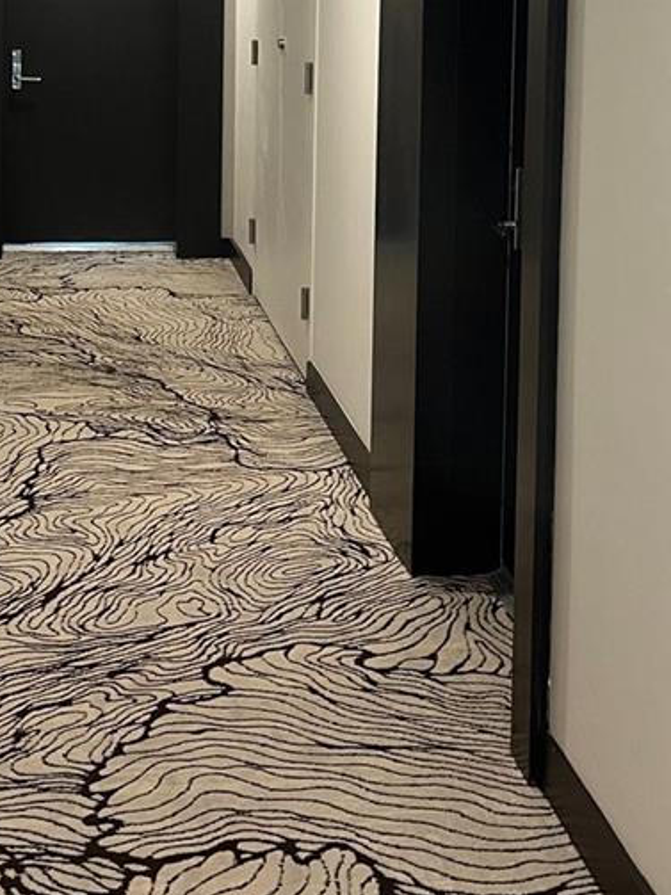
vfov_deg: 29.5
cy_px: 41
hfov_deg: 23.5
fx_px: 1603
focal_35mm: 62
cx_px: 219
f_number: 1.6
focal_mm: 5.1
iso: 250
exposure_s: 1/60
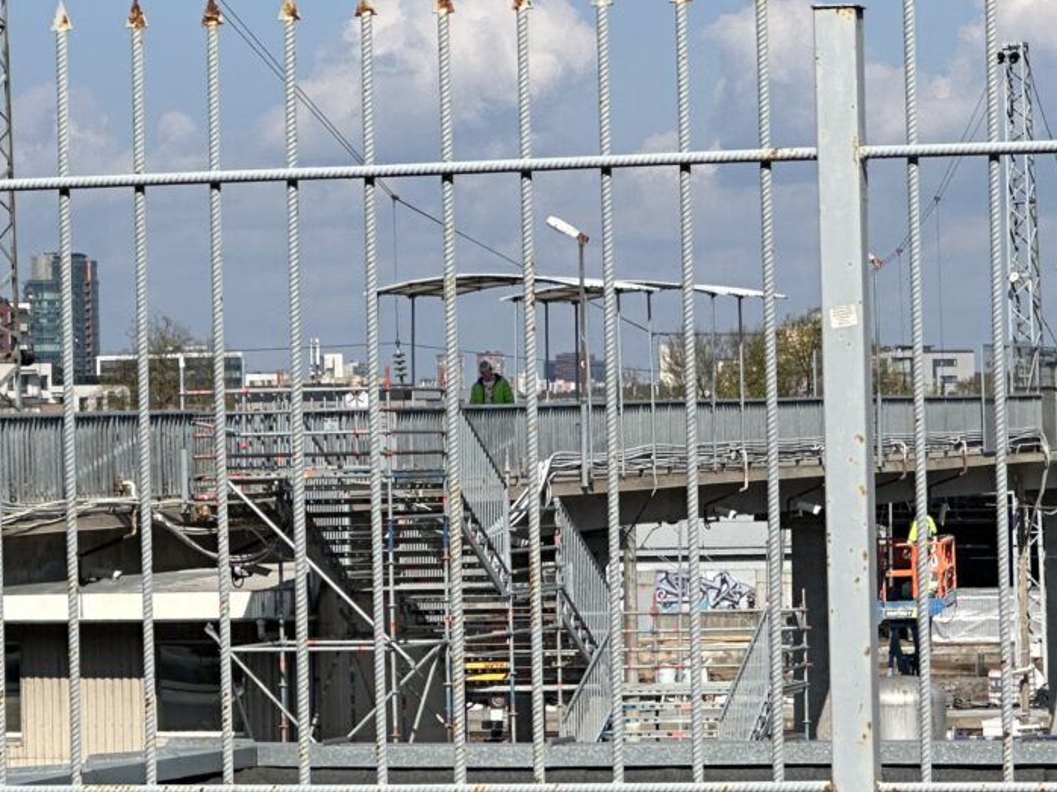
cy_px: 415
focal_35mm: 113
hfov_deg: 17.4
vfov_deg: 13.1
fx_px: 3449
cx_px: 418
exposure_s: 1/1119
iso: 32
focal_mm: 9
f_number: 2.8
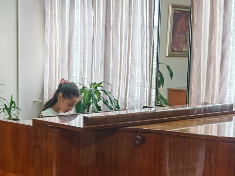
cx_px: 86
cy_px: 111
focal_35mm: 86
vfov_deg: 17.1
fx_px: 584
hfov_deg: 22.7
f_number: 1.6
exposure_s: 1/100
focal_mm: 7.62
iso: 50
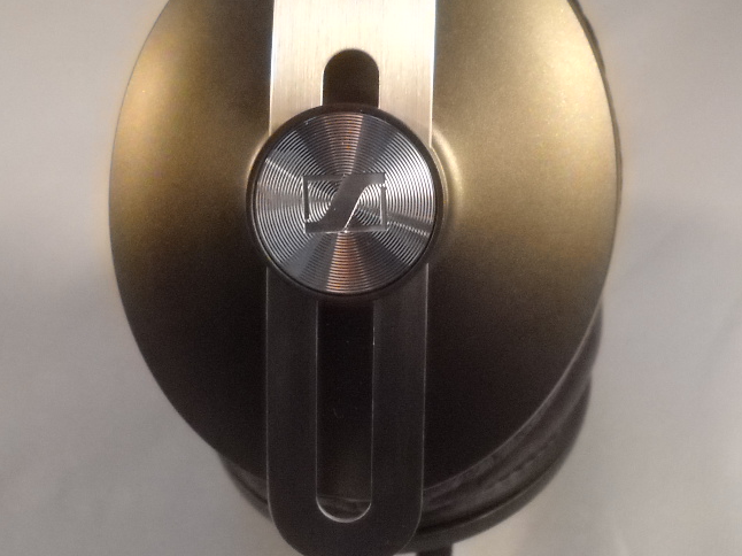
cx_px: 326
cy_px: 198
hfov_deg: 29.8
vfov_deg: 22.5
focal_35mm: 65
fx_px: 1393
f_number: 3.1
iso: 800
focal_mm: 6.72
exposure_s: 1/91
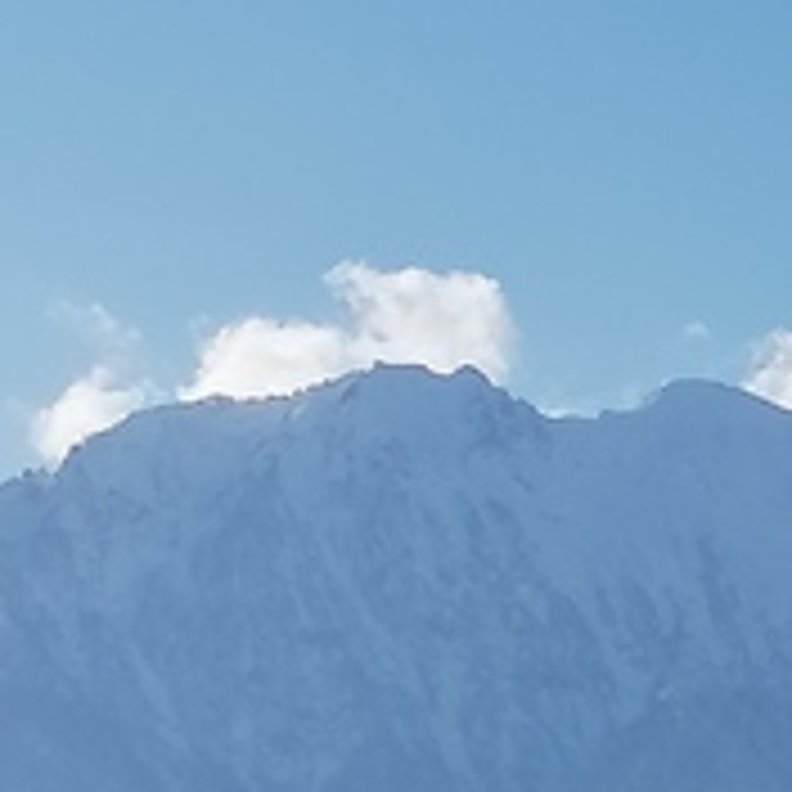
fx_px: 6005
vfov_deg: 7.5
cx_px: 828
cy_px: 1030
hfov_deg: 7.5
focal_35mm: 232
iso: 50
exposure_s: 1/3356
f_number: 1.8
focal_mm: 4.75
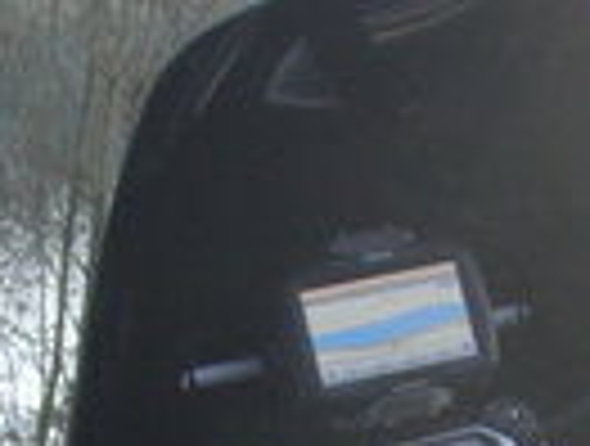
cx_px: 410
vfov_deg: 8.5
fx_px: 2888
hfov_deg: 11.6
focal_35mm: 169
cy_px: 761
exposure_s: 1/200
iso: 100
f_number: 3.6
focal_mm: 6.42
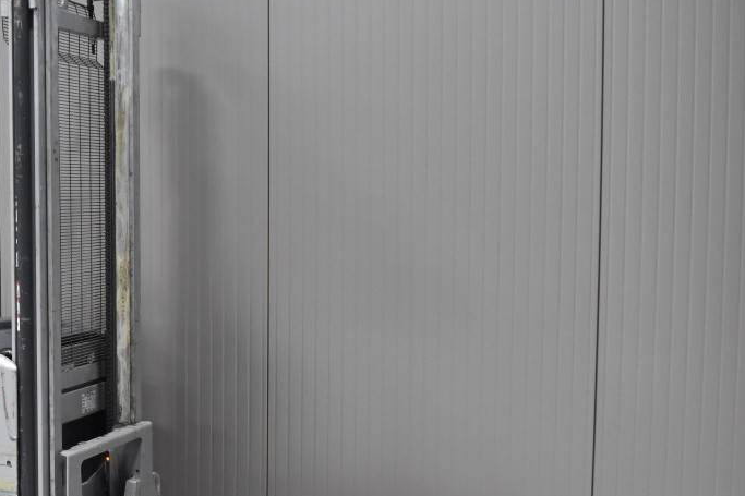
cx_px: 93
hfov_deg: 32.9
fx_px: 1200
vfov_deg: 23.3
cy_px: 303
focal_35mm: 58
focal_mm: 22
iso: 1600
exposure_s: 1/50
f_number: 5
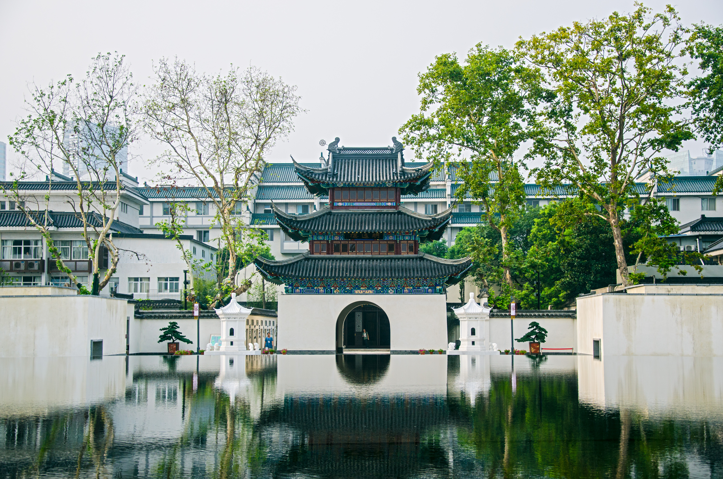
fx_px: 1142
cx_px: 362
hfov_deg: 35.1
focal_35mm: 57
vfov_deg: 23.7
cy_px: 240
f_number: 5
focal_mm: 38
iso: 160
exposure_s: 1/640
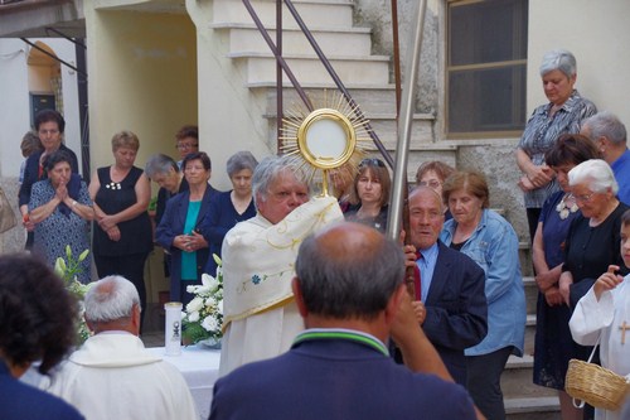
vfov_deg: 12.5
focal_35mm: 110
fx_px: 1916
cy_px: 210
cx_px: 315
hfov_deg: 18.7
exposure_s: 1/160
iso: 1600
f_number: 6.3
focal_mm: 73
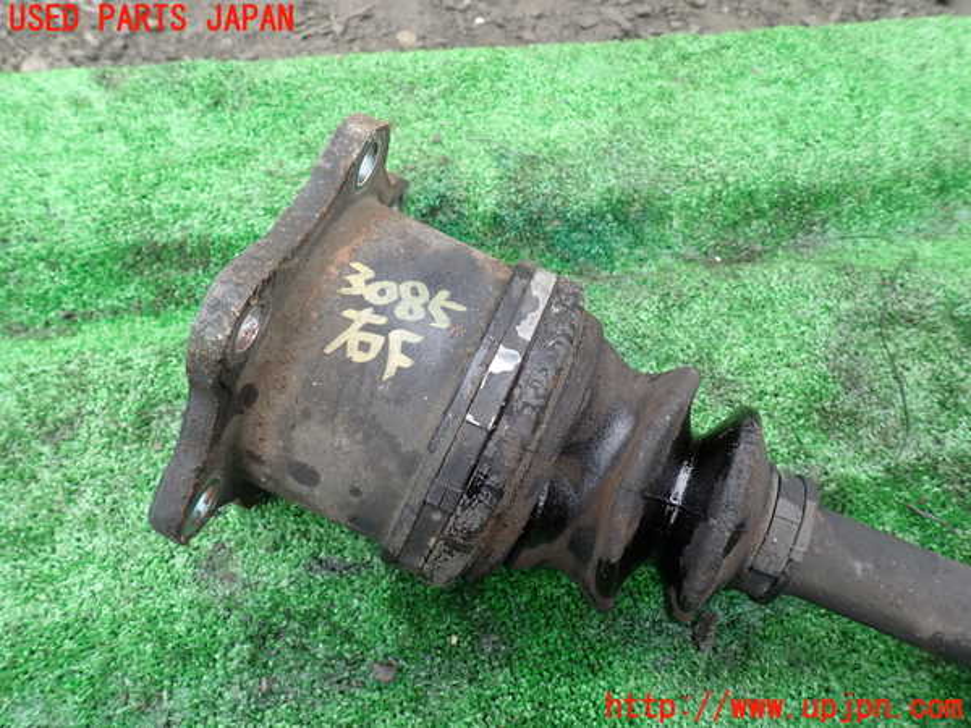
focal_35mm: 25
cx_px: 486
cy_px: 364
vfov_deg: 54.9
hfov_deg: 69.4
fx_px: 701
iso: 100
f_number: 2.8
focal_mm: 4.5
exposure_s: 1/80
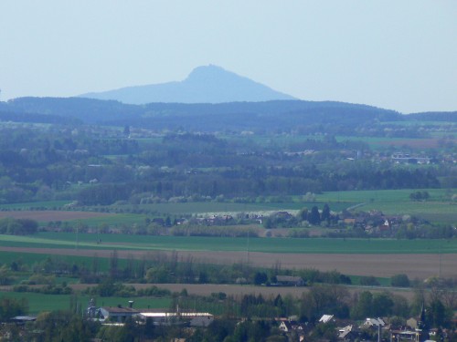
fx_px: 5703
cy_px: 171
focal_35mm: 432
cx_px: 228
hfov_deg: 4.6
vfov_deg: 3.4
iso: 80
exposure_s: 1/500
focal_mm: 72
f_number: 8
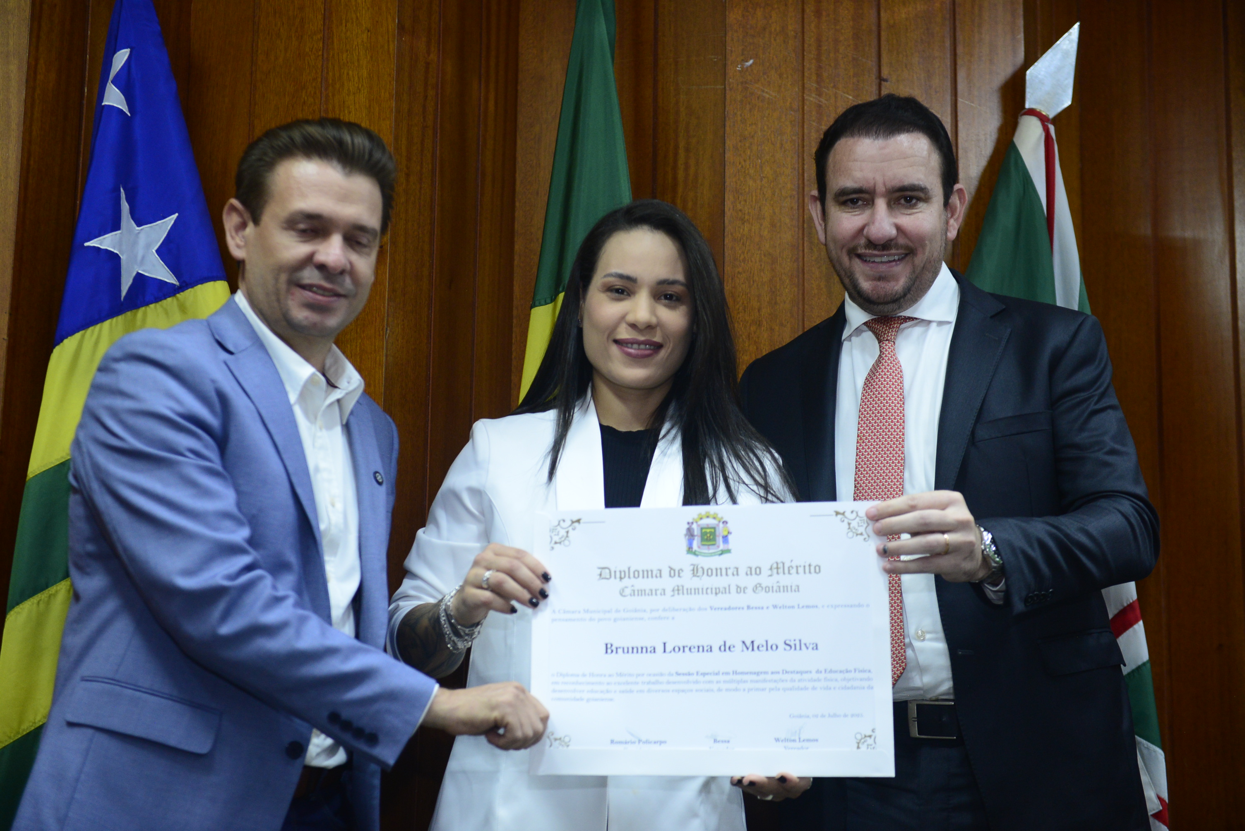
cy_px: 416
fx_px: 2145
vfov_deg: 21.9
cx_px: 622
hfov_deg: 32.4
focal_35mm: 62
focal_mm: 62
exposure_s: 1/125
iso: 2000
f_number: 4.5
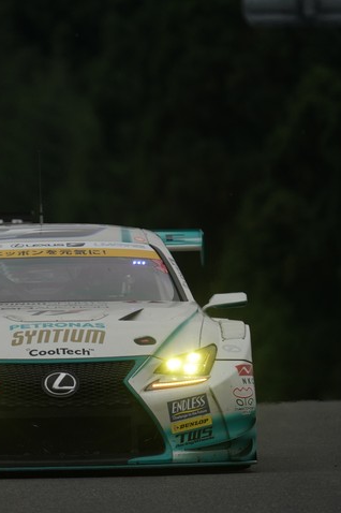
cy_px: 256
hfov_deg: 1.1
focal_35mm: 1266
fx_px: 18012
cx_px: -2
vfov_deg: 1.6
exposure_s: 1/800
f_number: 9
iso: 640
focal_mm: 840
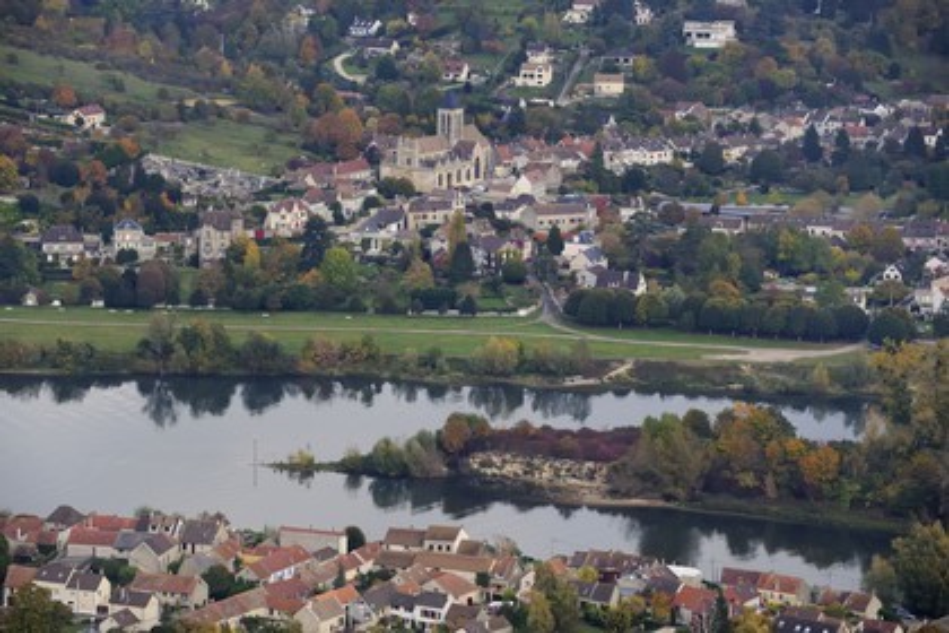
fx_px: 4086
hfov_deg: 13.2
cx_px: 474
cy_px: 316
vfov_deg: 8.9
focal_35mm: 155
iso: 400
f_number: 6.3
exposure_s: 1/800
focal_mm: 155
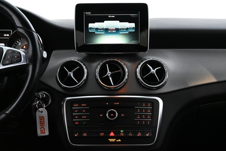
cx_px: 113
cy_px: 76
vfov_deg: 23.2
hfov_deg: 34.2
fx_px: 367
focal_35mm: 58
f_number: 5.6
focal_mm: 39
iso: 10000
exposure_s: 1/60
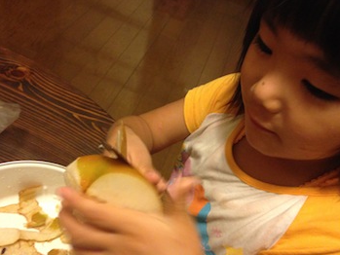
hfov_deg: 53.9
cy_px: 129
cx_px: 173
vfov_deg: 41.8
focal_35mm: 34
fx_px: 334
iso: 400
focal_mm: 4.12
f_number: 2.4
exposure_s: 1/17
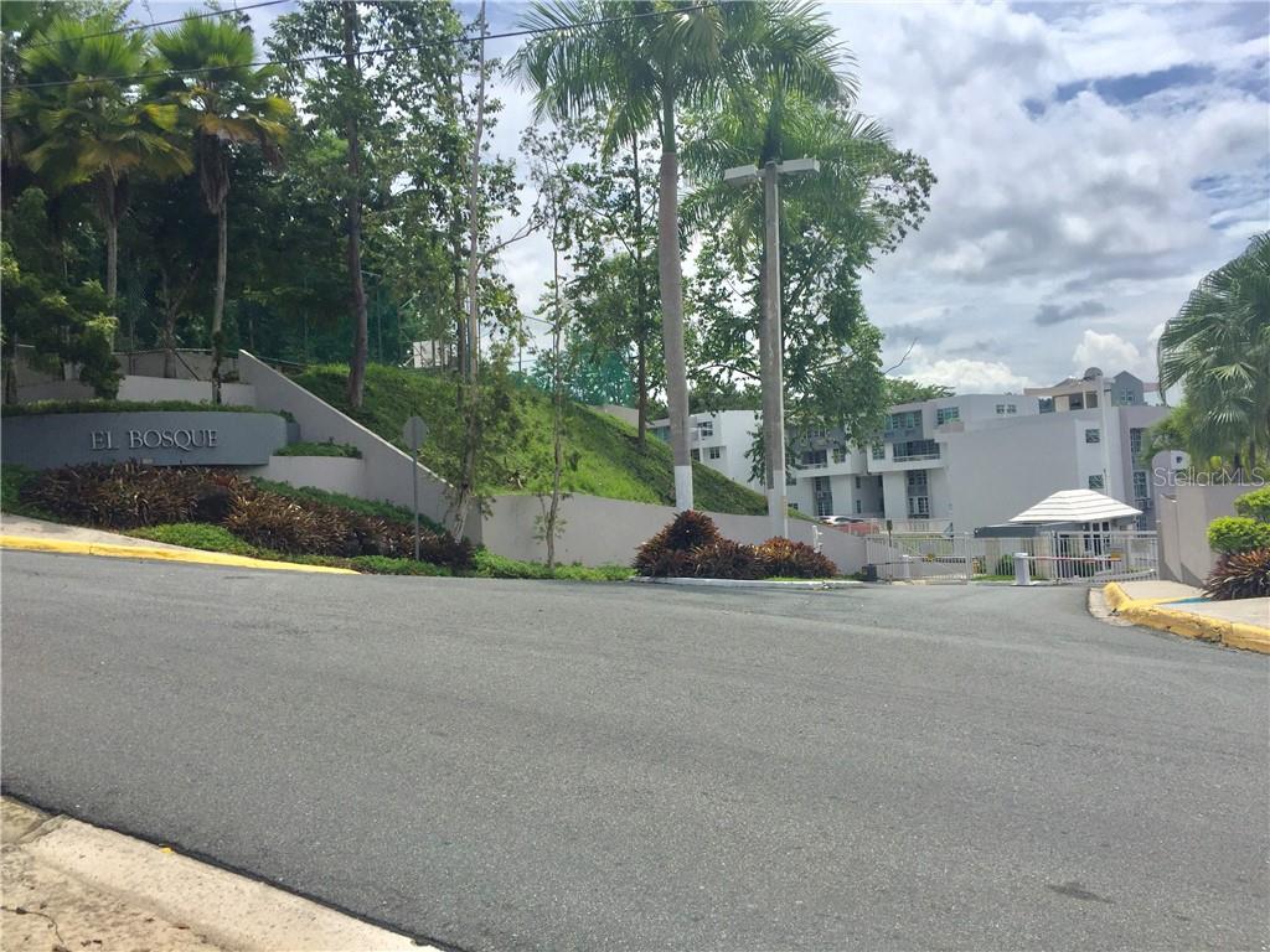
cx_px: 635
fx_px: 1064
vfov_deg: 48.2
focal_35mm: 29
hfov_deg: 61.7
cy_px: 476
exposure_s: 1/4405
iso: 32
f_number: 2.2
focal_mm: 4.15
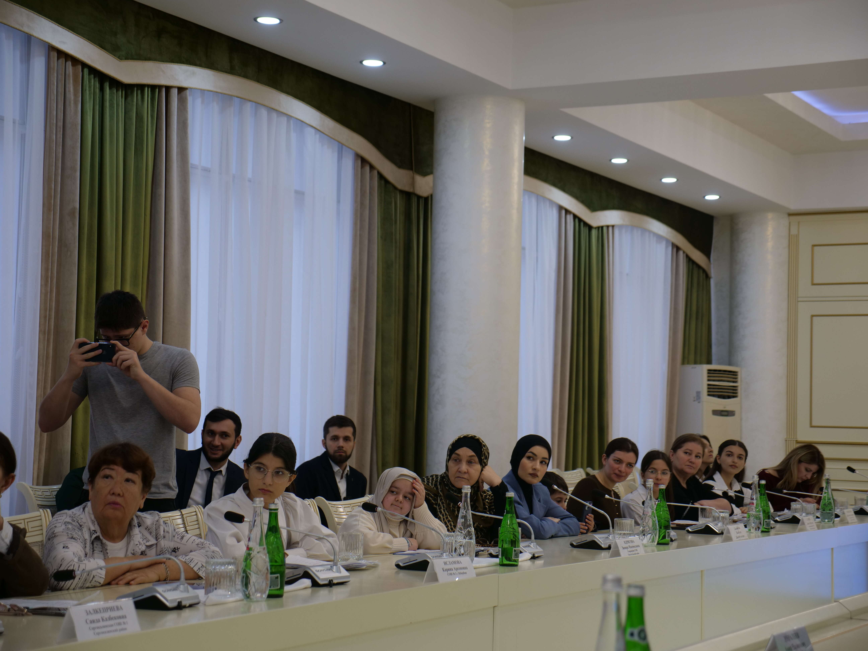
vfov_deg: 21.0
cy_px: 326
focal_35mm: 70
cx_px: 434
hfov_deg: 27.8
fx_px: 1755
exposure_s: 1/100
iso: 200
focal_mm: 35
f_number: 2.8
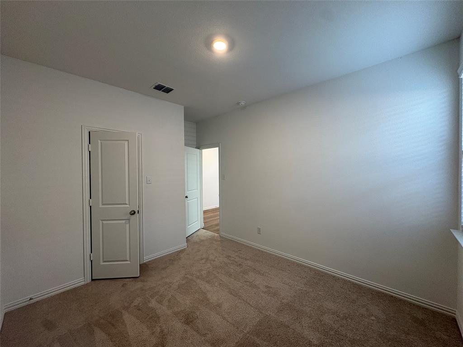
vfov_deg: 85.7
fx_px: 187
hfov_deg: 102.1
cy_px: 174
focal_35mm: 14
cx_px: 232
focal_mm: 2.22
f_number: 2.2
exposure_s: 1/60
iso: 125
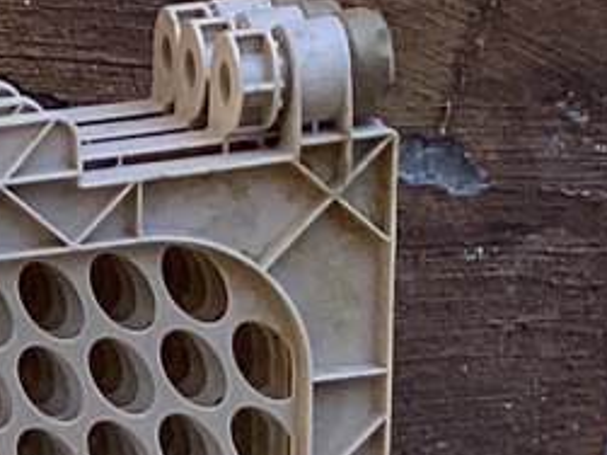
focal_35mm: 187
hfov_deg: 8.8
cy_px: 860
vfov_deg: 7.7
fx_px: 3278
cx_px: -1189
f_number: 2.4
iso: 25
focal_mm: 3.3
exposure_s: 1/840
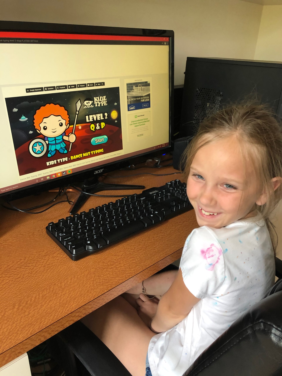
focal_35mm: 28
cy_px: 188
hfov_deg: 49.7
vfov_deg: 63.4
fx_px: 304
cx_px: 141
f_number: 1.8
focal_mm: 3.99
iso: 160
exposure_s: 1/60
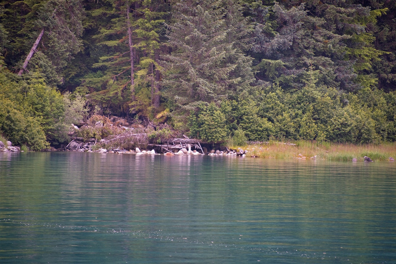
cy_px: 132
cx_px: 198
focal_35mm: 300
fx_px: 3301
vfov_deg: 4.6
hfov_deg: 6.9
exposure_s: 1/640
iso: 1400
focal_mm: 300
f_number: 5.6
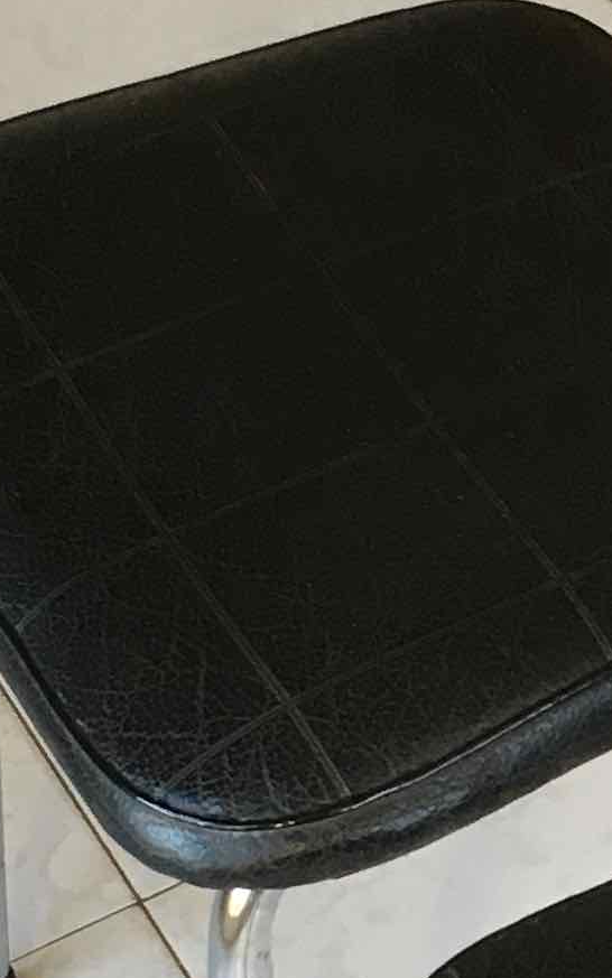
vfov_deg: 14.7
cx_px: 977
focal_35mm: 142
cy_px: 671
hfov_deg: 9.0
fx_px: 3788
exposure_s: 1/33
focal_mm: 4.15
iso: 40
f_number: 2.2
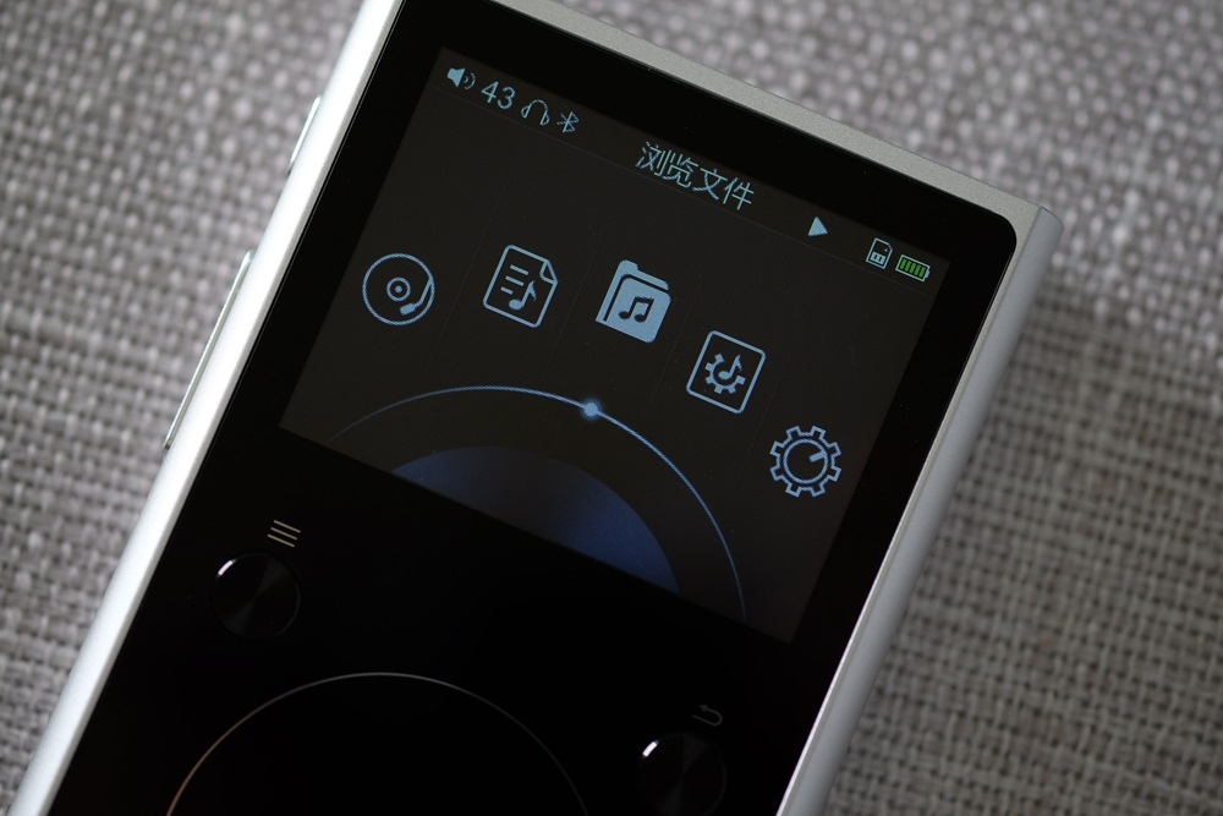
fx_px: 3058
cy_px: 408
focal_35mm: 90
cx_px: 612
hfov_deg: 22.6
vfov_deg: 15.2
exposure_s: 1/220
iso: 500
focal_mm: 60
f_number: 2.4
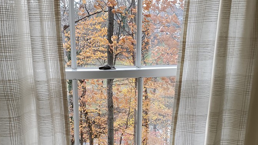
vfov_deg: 27.0
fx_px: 294
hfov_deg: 47.3
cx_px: 117
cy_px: 121
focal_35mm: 43
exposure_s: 1/120
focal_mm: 4.3
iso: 80
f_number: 2.4
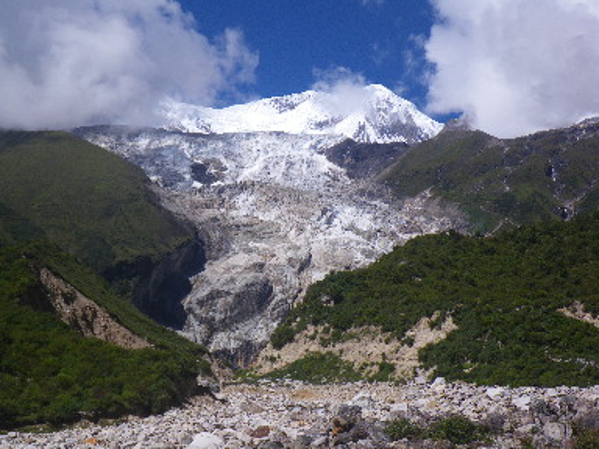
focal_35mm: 62
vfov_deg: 23.7
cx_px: 300
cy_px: 224
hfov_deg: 31.2
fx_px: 1073
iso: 50
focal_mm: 11.1
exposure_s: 1/400
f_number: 5.5
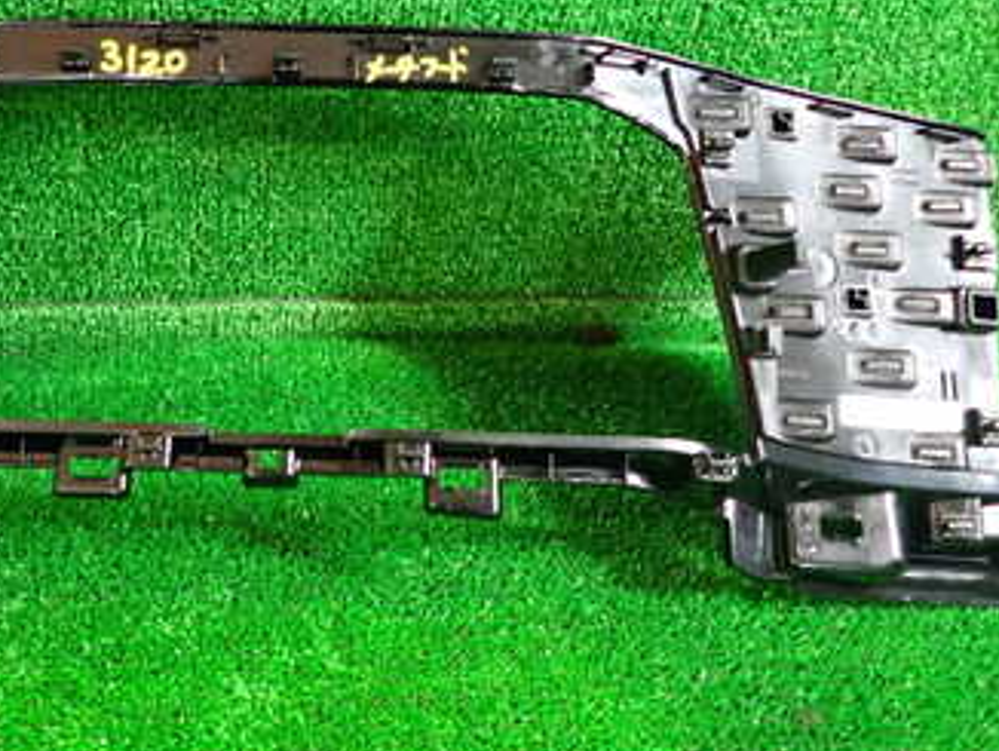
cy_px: 236
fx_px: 1329
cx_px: 260
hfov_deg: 40.2
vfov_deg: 31.3
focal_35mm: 46
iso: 640
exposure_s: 1/30
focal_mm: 4.5
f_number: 2
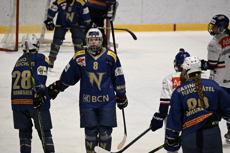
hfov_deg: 6.2
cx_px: 115
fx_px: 2121
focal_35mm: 332
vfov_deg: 4.1
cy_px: 79
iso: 16000
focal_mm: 210
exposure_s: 1/4000
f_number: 6
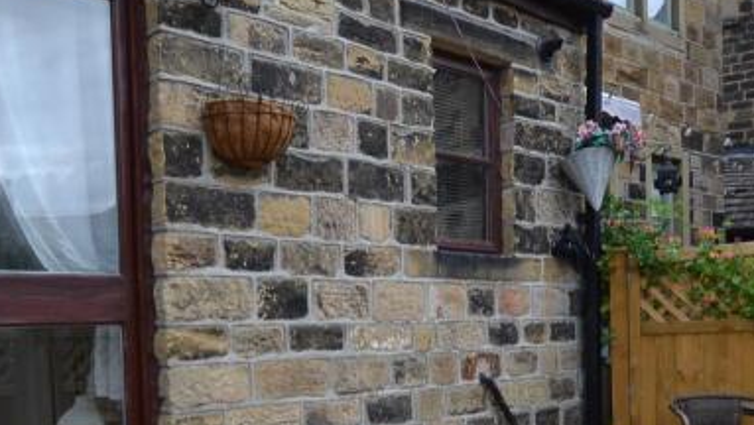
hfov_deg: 47.7
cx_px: 262
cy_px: 363
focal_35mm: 42
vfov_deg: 27.6
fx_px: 840
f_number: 5.6
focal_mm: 10
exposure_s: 1/125
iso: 100
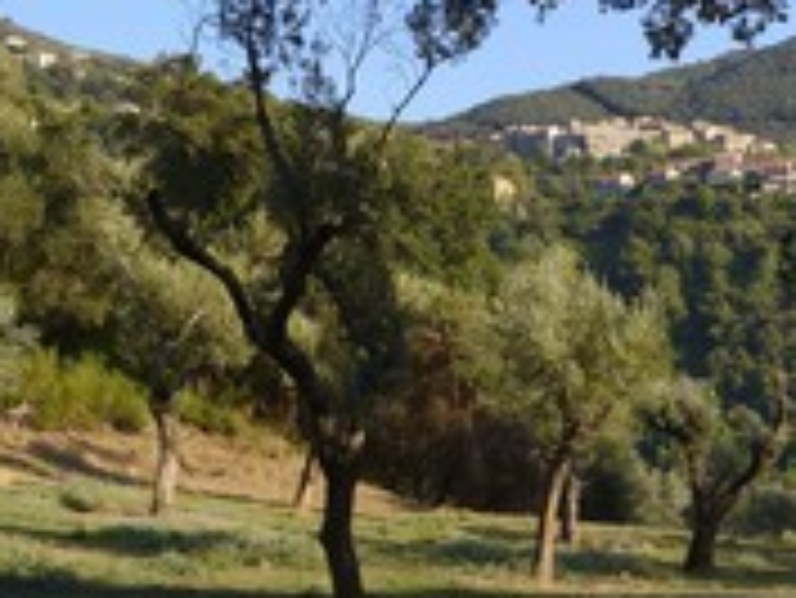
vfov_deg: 18.3
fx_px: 1841
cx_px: 463
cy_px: 117
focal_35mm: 80
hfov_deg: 24.4
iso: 200
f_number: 10
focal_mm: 35
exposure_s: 1/250
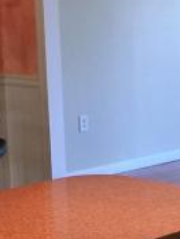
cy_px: 199
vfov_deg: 15.3
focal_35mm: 128
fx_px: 885
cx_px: 196
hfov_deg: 11.4
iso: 32
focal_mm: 4.15
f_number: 2.2
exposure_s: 1/30
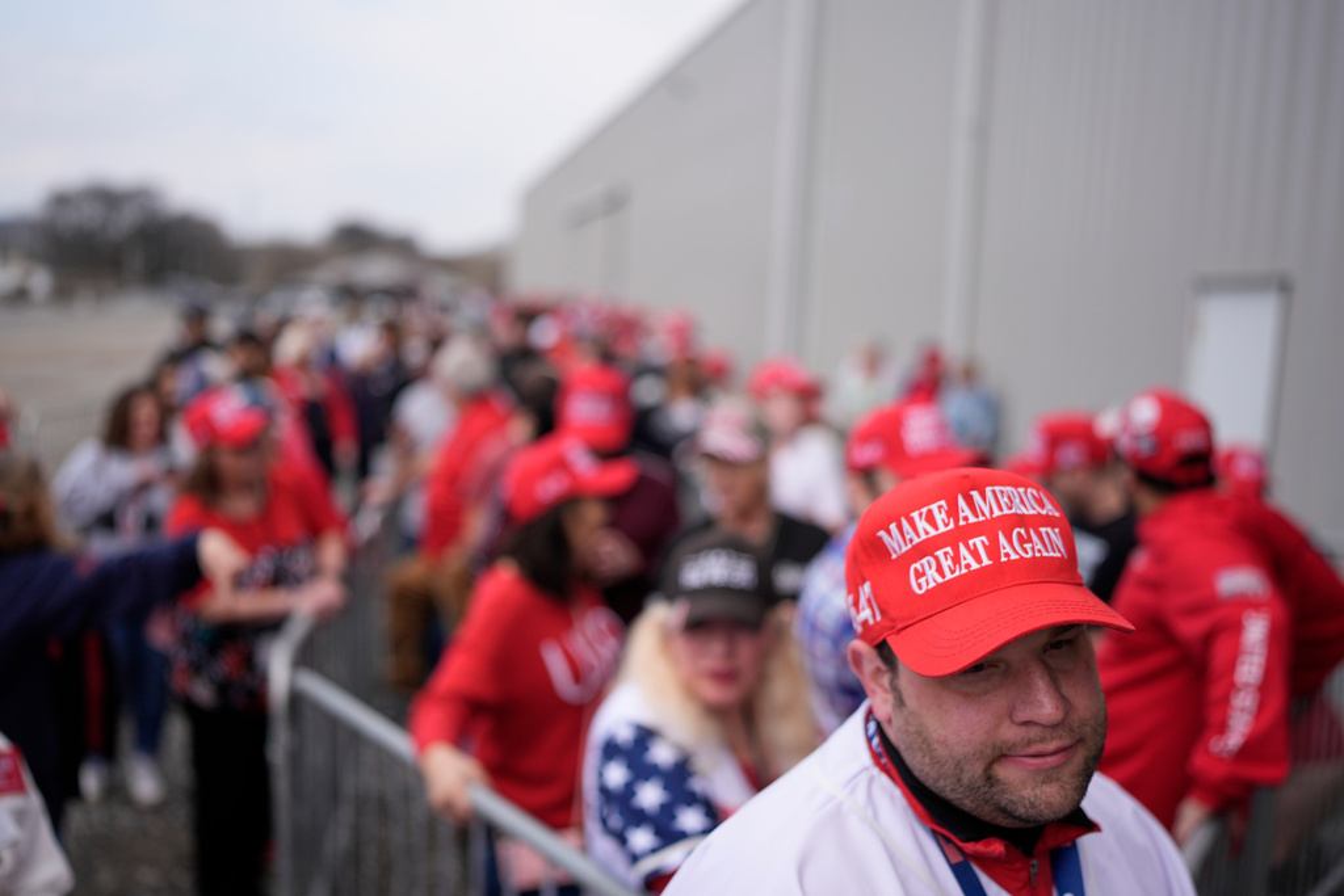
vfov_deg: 37.9
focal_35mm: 35
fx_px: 1307
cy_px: 448
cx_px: 672
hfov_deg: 54.4
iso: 250
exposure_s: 1/8000
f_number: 1.4
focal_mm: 35
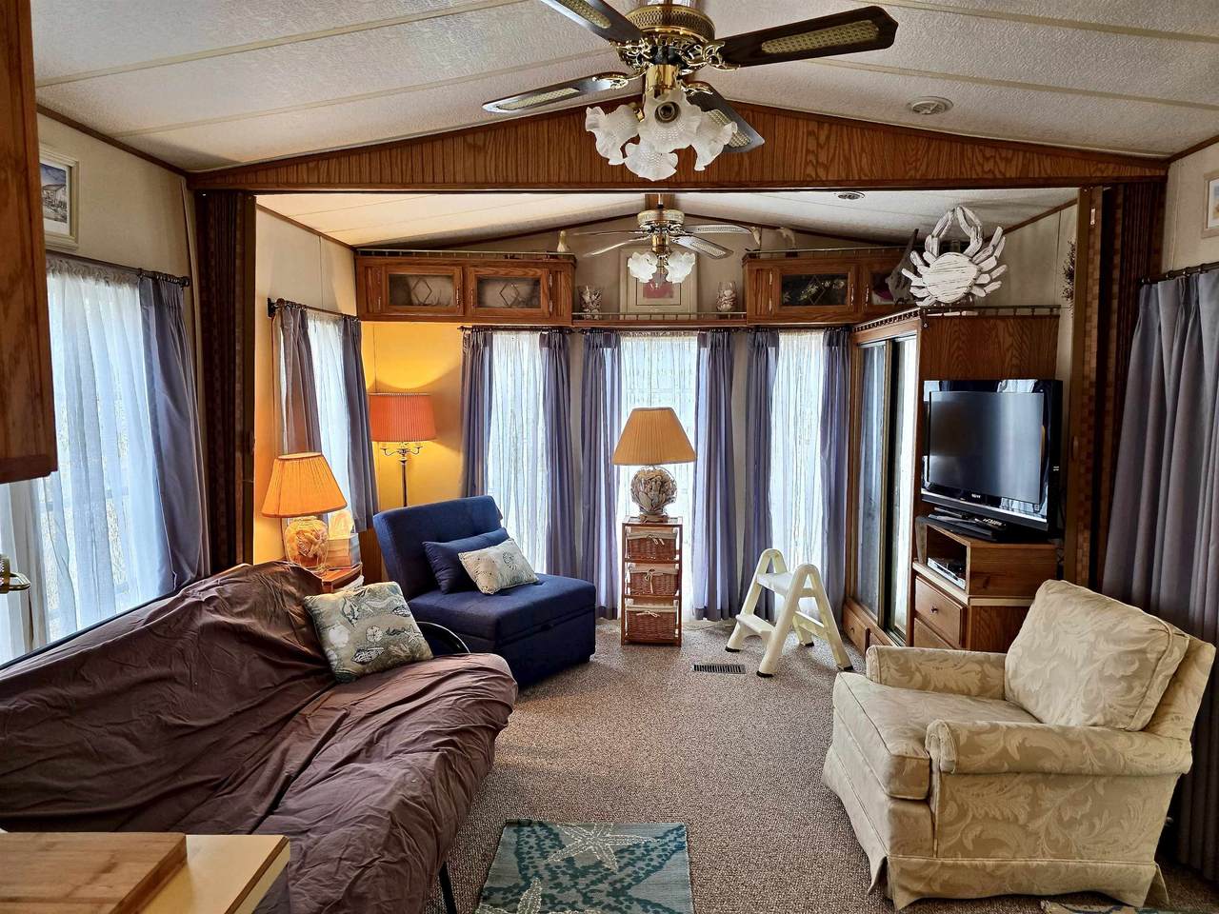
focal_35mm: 23
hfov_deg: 73.9
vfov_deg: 58.9
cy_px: 457
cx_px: 610
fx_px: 810
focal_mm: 6.3
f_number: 1.7
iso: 200
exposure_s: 1/120
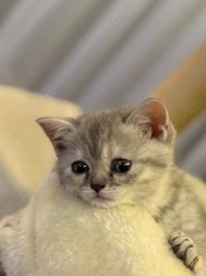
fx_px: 605
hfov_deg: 19.3
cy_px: 121
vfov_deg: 25.7
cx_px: 132
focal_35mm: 76
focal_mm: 6.76
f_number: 1.78
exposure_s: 1/37
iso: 500
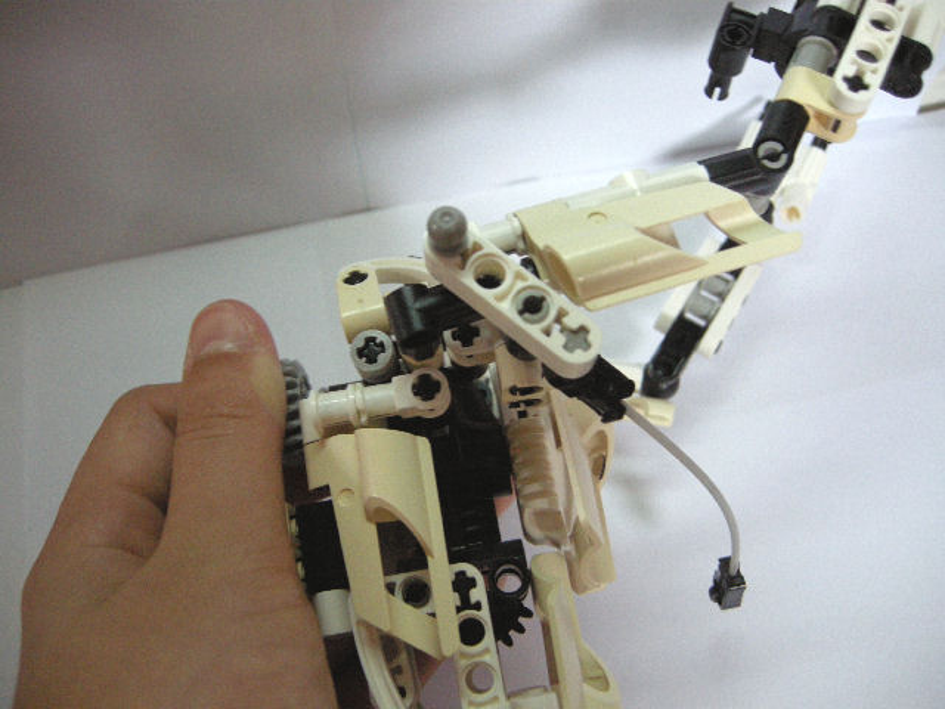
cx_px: 472
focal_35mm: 35
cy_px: 354
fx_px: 955
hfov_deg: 52.6
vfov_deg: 40.7
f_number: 2.7
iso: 400
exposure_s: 1/62
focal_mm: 7.5
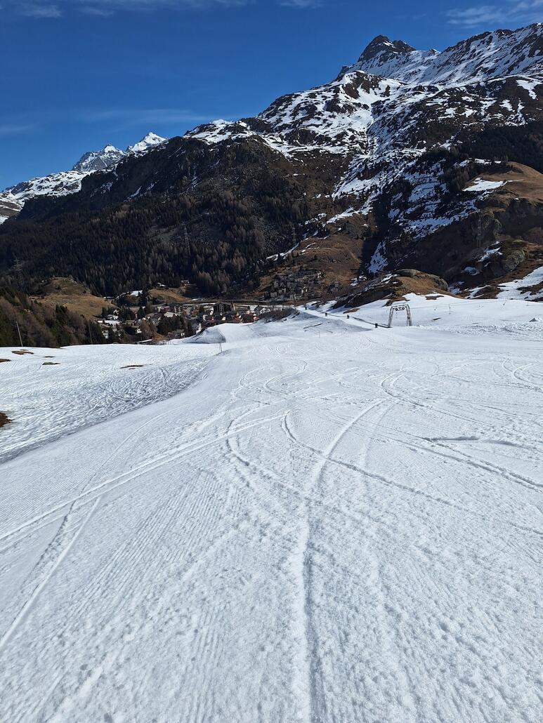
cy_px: 362
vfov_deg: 73.9
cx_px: 272
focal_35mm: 23
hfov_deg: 58.9
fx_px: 481
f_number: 1.8
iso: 40
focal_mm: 5.54
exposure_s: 1/6329
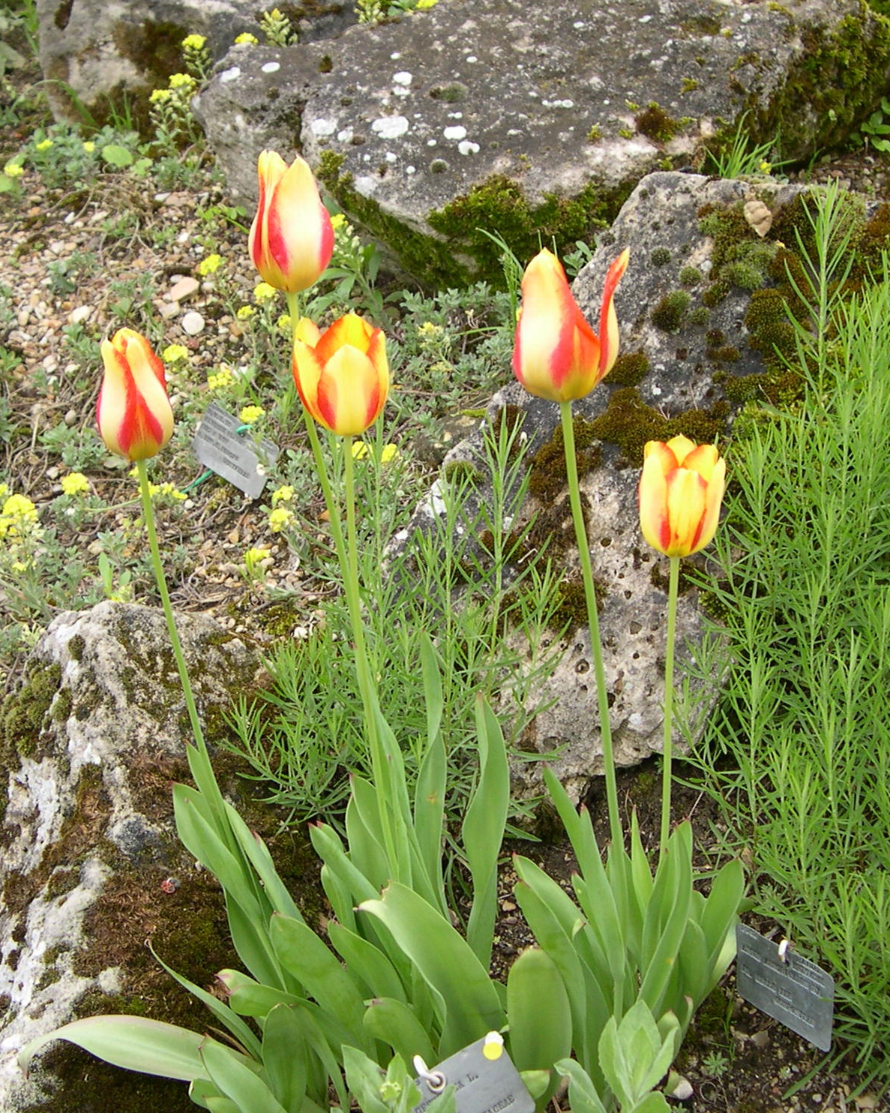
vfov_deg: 45.8
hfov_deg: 37.3
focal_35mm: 40
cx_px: 442
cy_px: 572
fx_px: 1317
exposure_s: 1/264
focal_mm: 8
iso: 100
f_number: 2.8
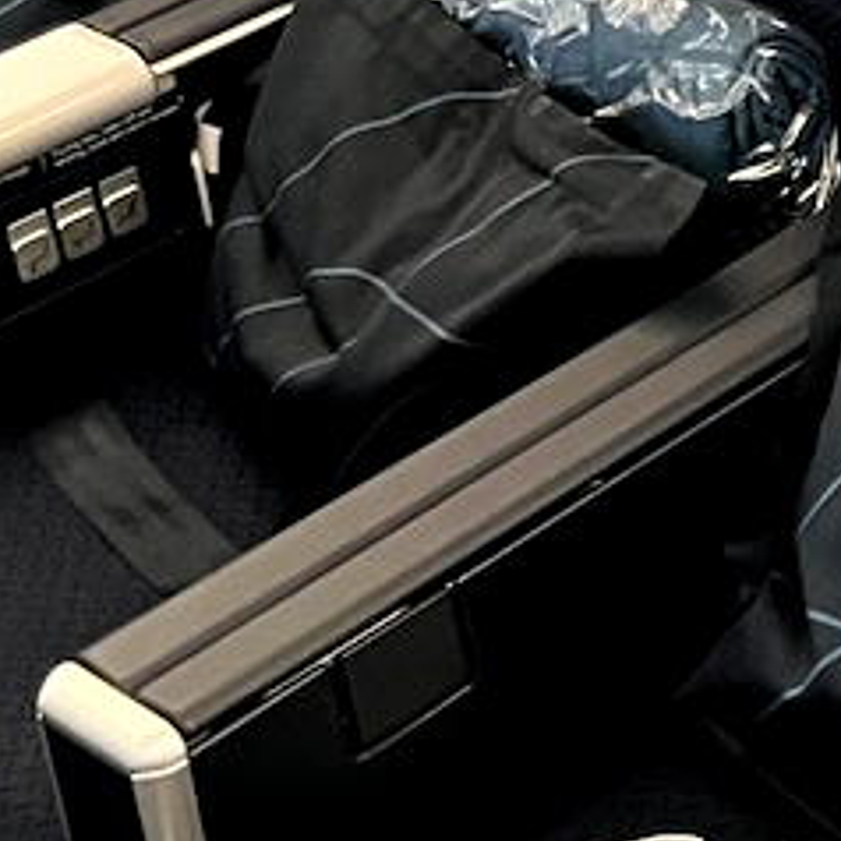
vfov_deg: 13.8
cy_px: -527
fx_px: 3188
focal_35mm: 116
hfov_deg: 12.5
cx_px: 1883
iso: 500
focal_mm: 5.7
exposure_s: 1/38
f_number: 1.5
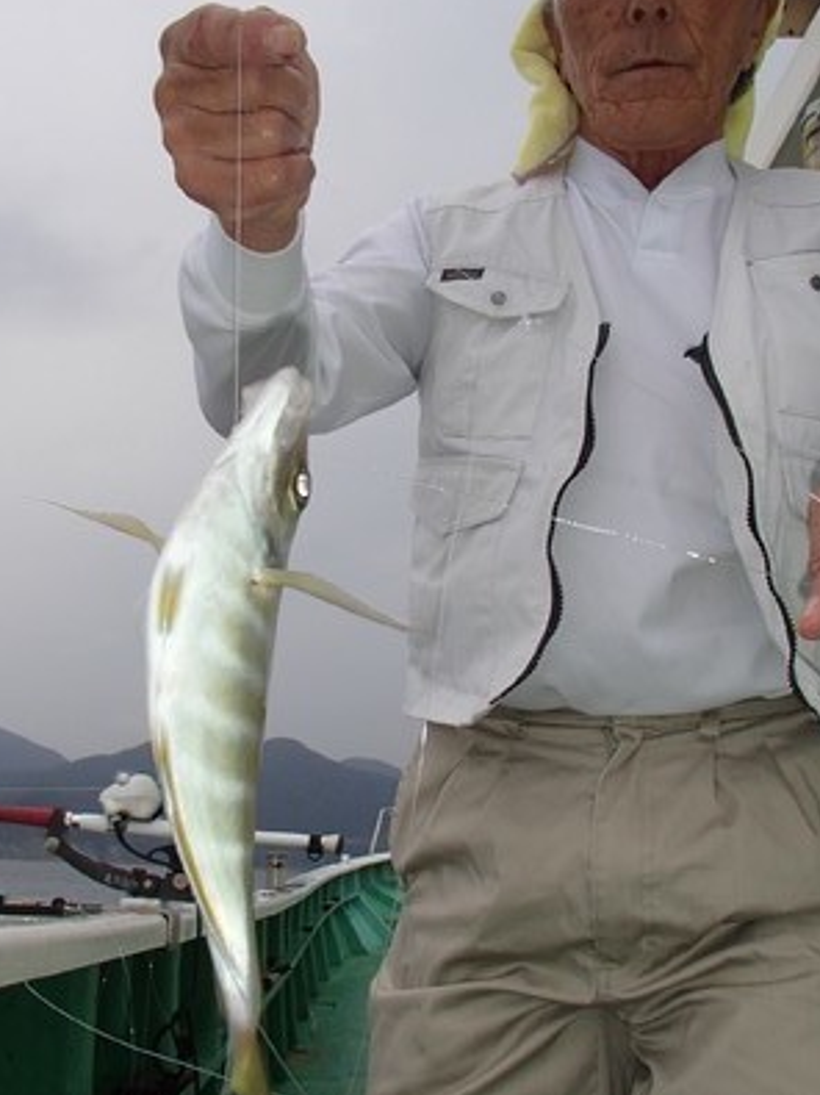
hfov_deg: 41.7
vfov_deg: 53.9
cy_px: 516
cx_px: 366
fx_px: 1074
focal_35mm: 34
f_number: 3.9
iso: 100
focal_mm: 5
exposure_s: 1/125
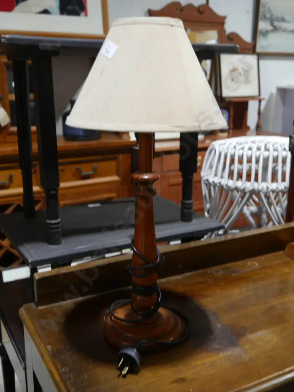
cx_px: 147
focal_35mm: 40
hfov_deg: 36.0
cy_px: 196
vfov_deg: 46.8
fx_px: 453
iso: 400
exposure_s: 1/60
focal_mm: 20
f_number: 4.5
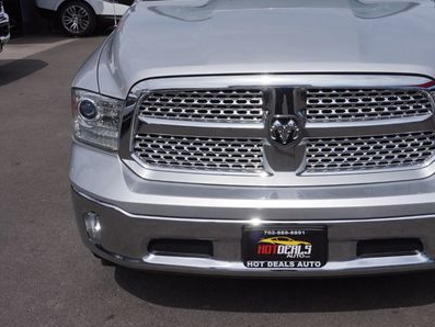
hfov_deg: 38.9
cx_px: 261
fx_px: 613
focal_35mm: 49
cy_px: 110
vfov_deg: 29.6
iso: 100
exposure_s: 1/320
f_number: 11
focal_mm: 21
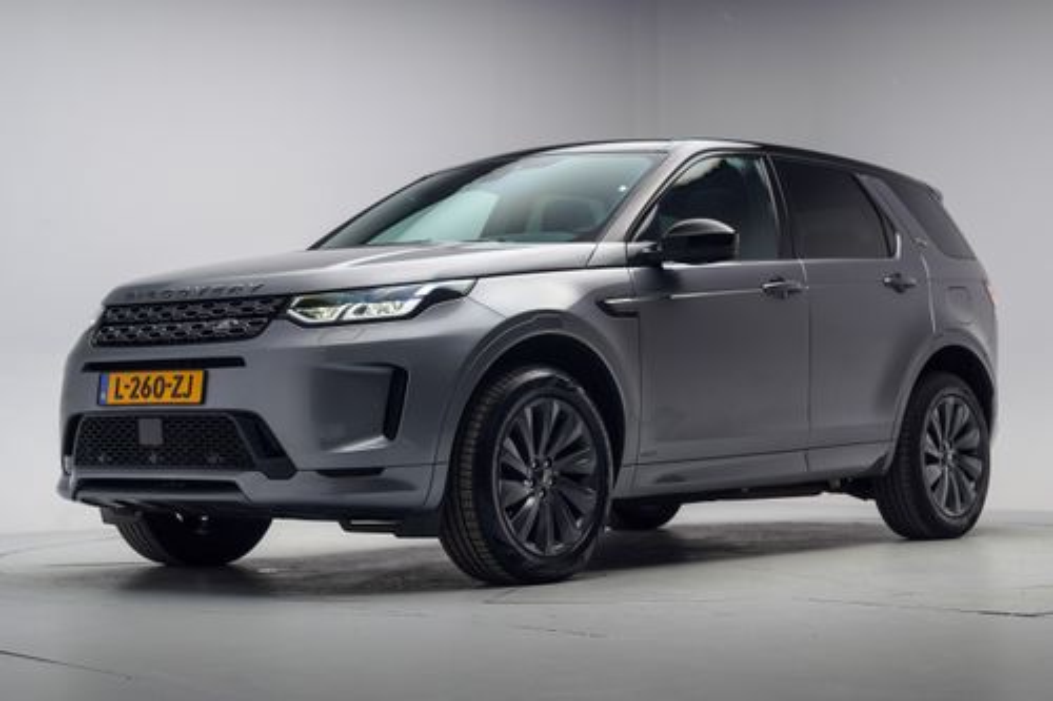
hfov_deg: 39.6
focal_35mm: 50
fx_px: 1462
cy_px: 350
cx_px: 526
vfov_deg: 27.0
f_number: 4
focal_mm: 50
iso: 100
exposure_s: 1/13
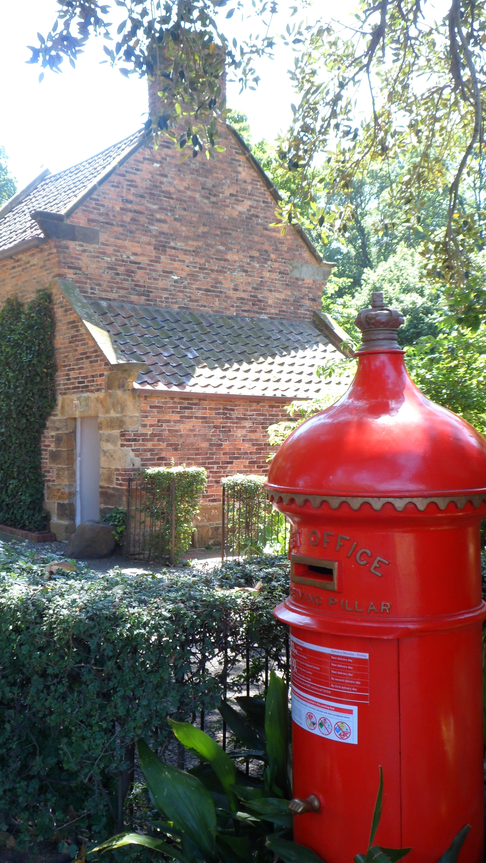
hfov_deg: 31.1
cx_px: 197
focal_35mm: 38
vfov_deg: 52.8
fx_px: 870
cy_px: 438
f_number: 3.7
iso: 80
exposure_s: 1/45
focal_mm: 5.7
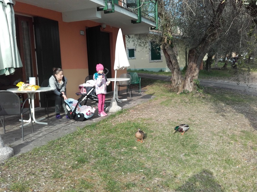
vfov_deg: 45.4
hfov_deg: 58.4
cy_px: 96
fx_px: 230
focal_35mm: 31
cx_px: 128
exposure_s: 1/330
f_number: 2.2
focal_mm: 3.3
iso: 50
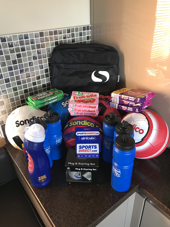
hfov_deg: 49.7
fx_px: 183
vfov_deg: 63.4
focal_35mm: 28
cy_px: 114
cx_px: 85
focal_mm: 3.99
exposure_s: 1/17
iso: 40
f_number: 1.8
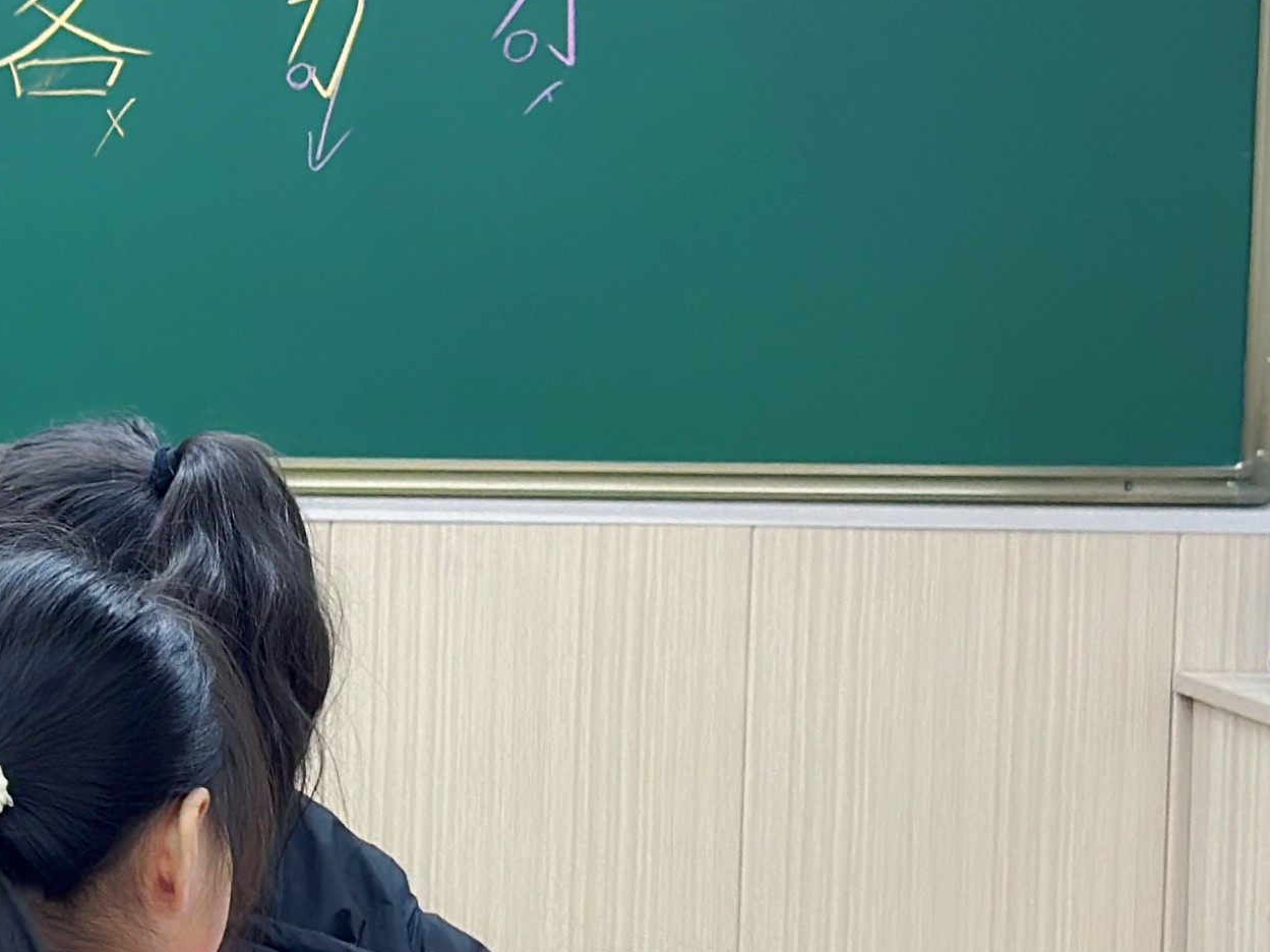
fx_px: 5685
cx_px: -739
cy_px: 516
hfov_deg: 12.1
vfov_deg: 9.6
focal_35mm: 155
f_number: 1.78
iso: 100
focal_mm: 6.86
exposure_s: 1/100
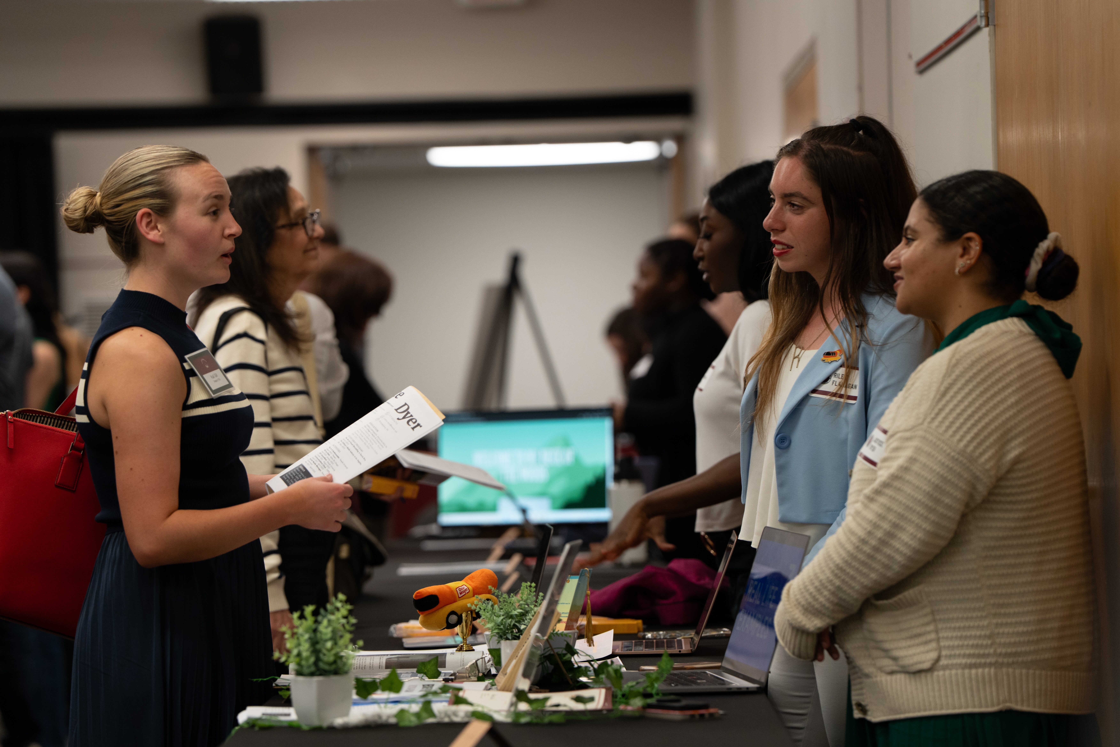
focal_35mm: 151
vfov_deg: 9.1
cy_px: 374
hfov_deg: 13.6
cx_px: 560
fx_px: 4697
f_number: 4
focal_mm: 151
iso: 1250
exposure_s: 1/160
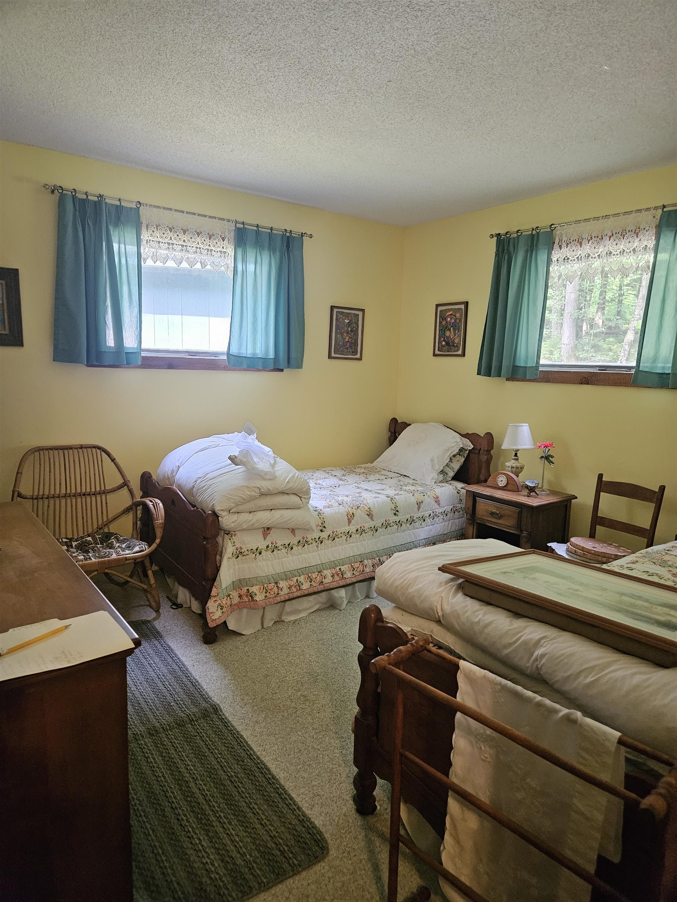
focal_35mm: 23
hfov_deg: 58.9
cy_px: 451
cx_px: 338
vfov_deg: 73.9
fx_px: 600
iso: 1000
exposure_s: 1/120
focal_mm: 5.4
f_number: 1.8
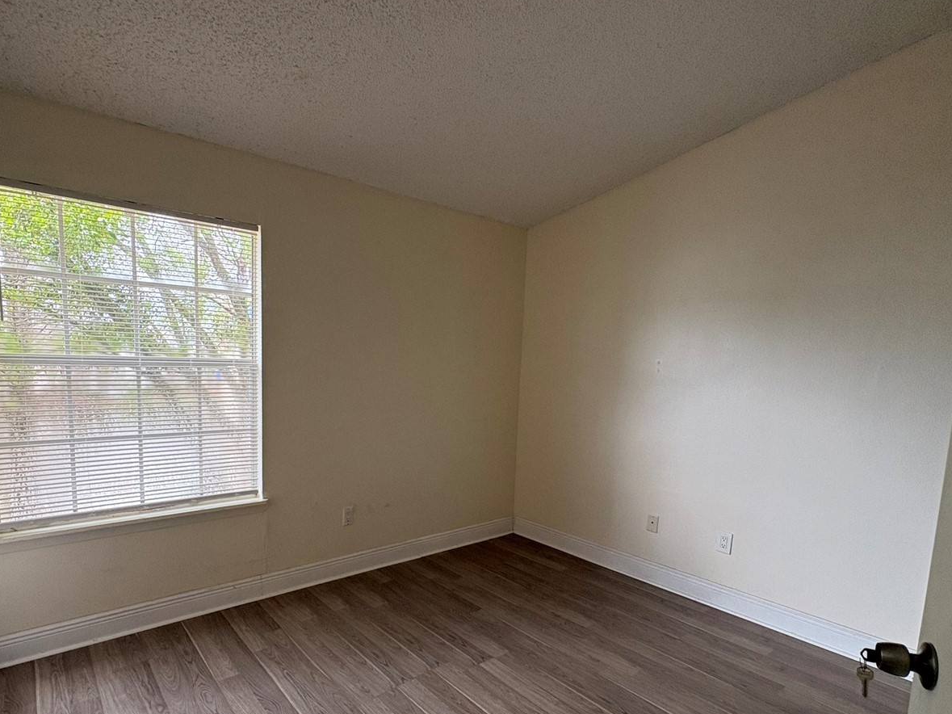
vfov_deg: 68.1
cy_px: 422
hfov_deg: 84.2
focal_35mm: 19
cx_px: 411
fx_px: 522
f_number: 2.2
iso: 100
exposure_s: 1/105
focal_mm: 2.22
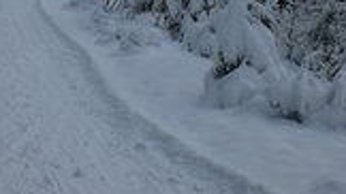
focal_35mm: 102
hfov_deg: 20.8
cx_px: 90
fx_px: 935
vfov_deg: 11.7
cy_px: -4
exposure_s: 1/400
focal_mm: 6.3
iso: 50
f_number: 4.4
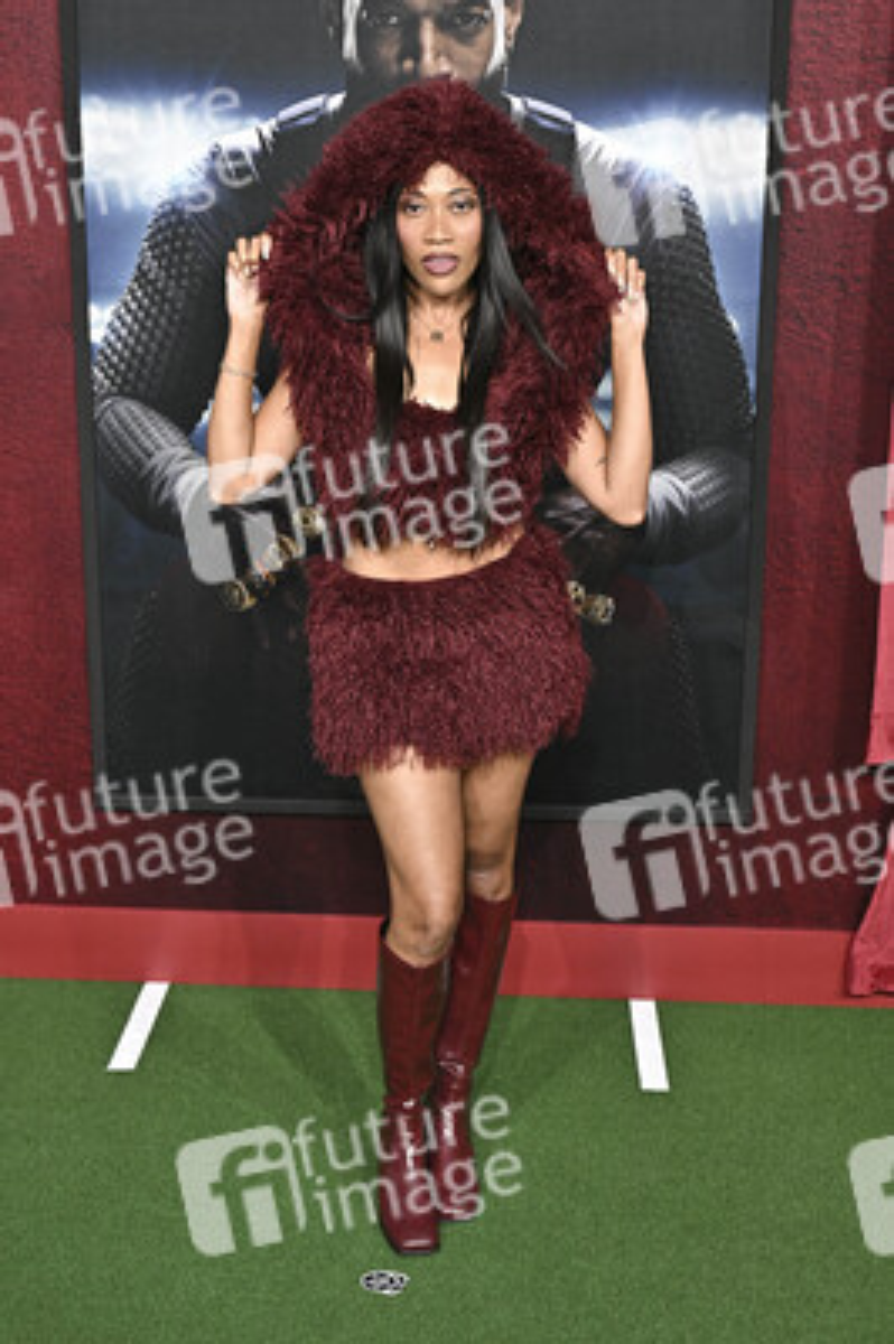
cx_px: 447
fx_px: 1492
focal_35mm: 40
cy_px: 672
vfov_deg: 48.5
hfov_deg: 33.3
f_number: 6.3
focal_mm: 40
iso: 400
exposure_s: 1/400
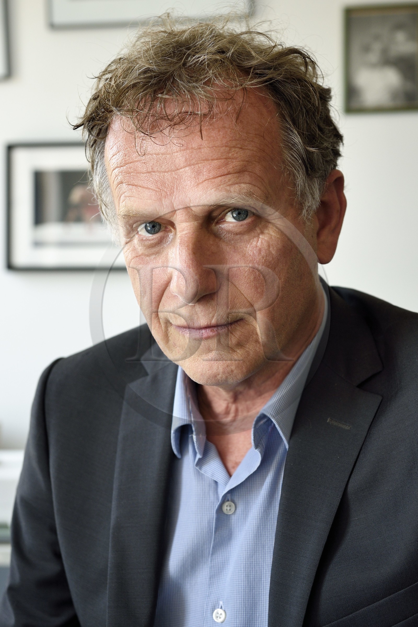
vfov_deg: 34.5
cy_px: 314
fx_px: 1010
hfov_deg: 23.4
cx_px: 209
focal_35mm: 58
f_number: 5.6
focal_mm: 58
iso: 800
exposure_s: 1/160
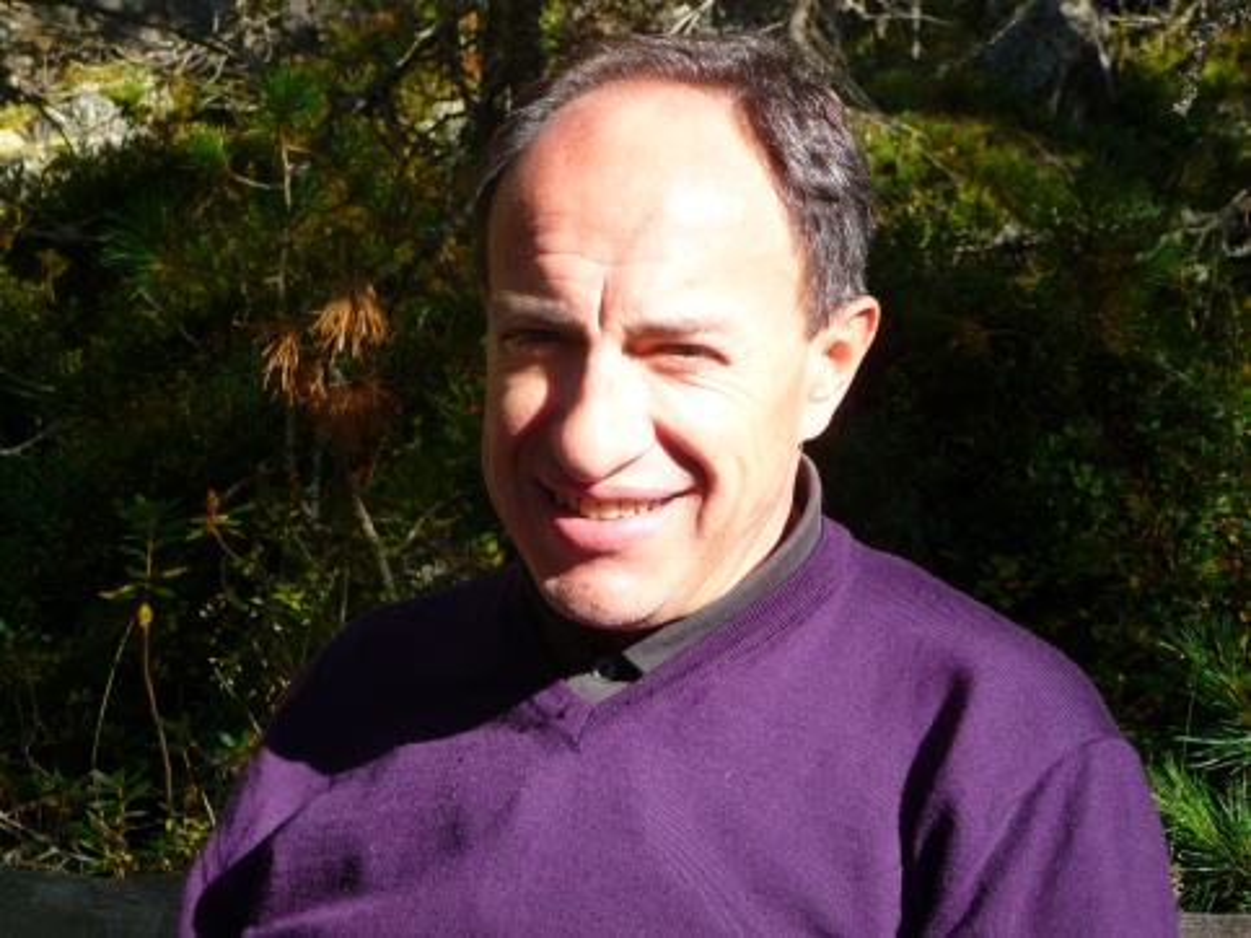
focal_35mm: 77
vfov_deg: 19.1
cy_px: 469
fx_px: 2782
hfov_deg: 25.3
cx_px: 626
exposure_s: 1/400
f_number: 4.6
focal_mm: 13.1
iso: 200
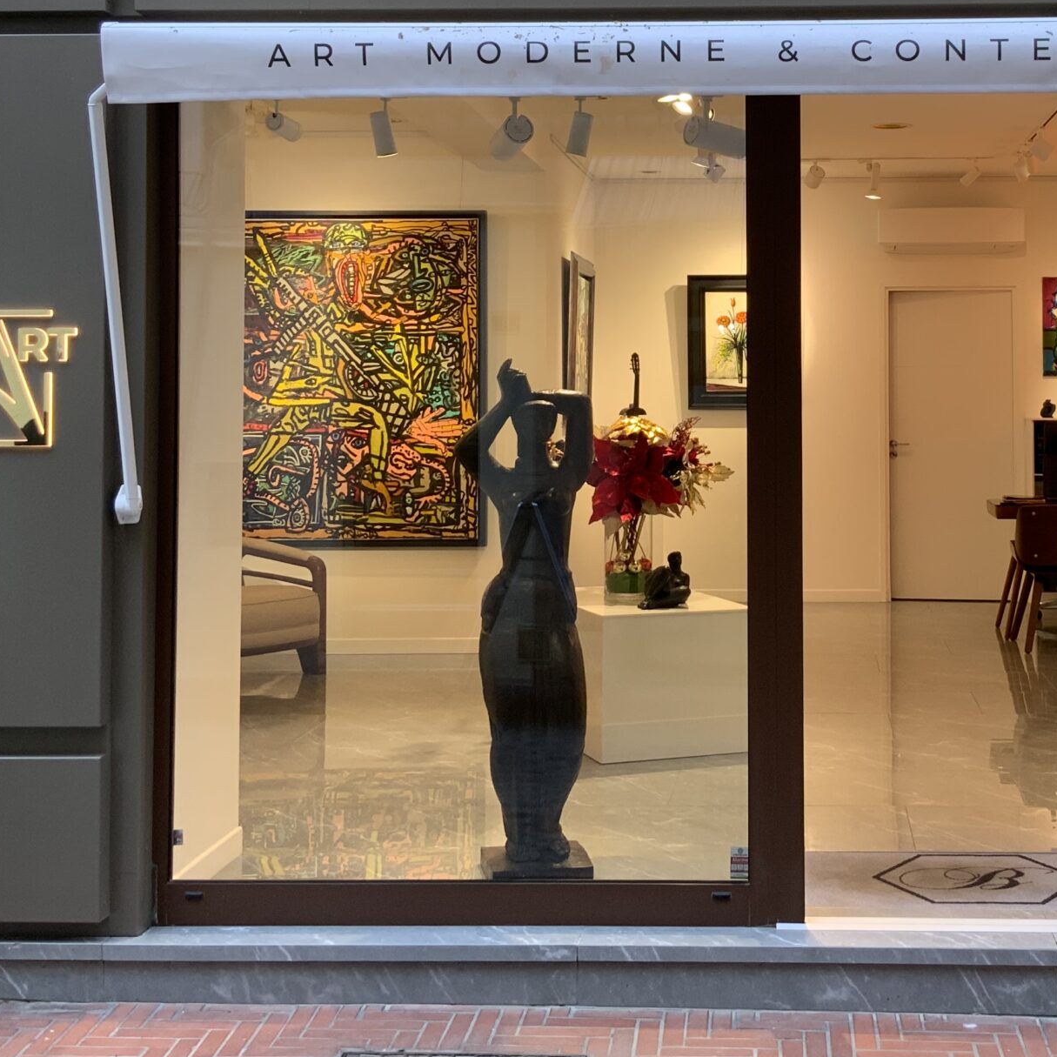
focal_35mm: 54
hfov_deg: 31.2
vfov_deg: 31.3
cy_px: 326
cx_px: 759
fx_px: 1866
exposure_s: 1/100
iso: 50
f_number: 1.8
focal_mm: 3
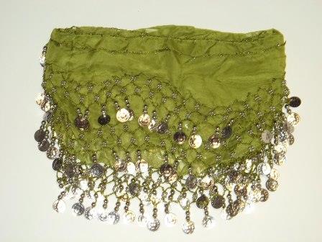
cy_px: 121
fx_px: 800
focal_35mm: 86
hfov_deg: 22.8
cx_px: 161
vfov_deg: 17.2
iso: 64
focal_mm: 15.4
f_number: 4.5
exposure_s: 1/50
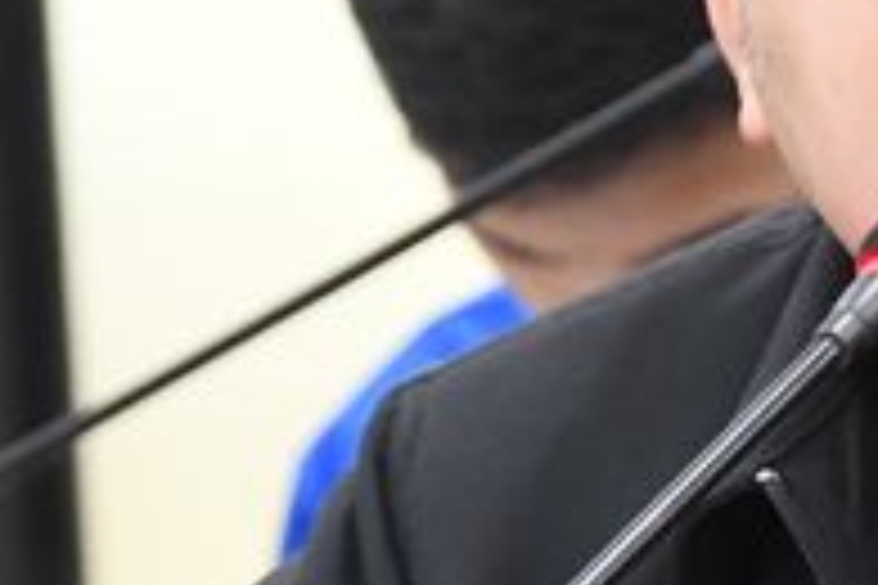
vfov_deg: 1.7
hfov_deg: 2.5
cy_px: 533
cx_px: 1256
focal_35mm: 824
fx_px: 20095
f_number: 5.6
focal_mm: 105
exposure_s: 1/50
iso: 5000
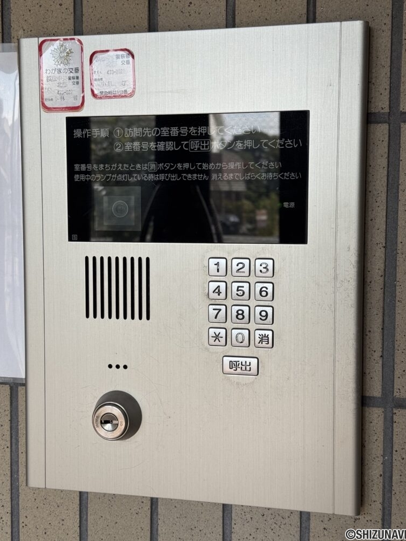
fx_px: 766
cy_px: 266
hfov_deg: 29.7
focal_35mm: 49
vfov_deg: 38.9
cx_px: 202
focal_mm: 6.76
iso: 50
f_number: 1.78
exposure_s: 1/140
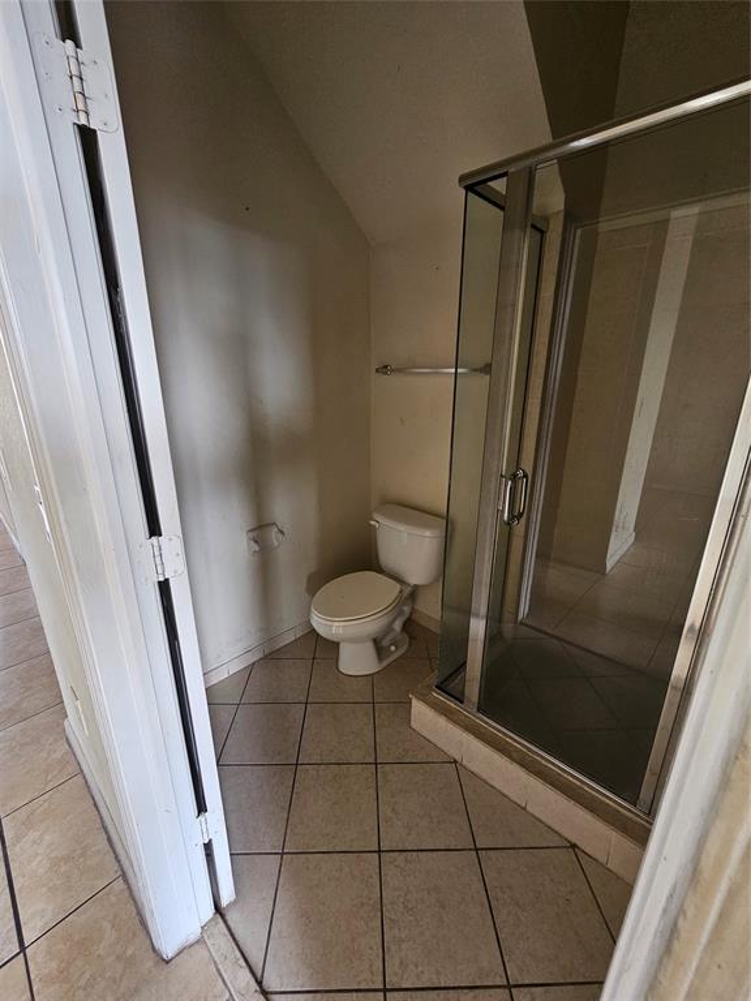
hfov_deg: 89.9
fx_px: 376
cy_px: 500
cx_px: 376
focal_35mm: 13
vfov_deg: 106.2
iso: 200
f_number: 2.2
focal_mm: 2.2
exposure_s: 1/77
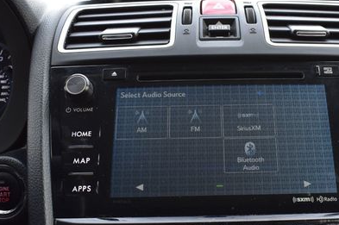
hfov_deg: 44.1
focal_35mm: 44
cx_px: 217
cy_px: 123
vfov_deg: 30.4
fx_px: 414
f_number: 8
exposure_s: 1/50
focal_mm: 18
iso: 400
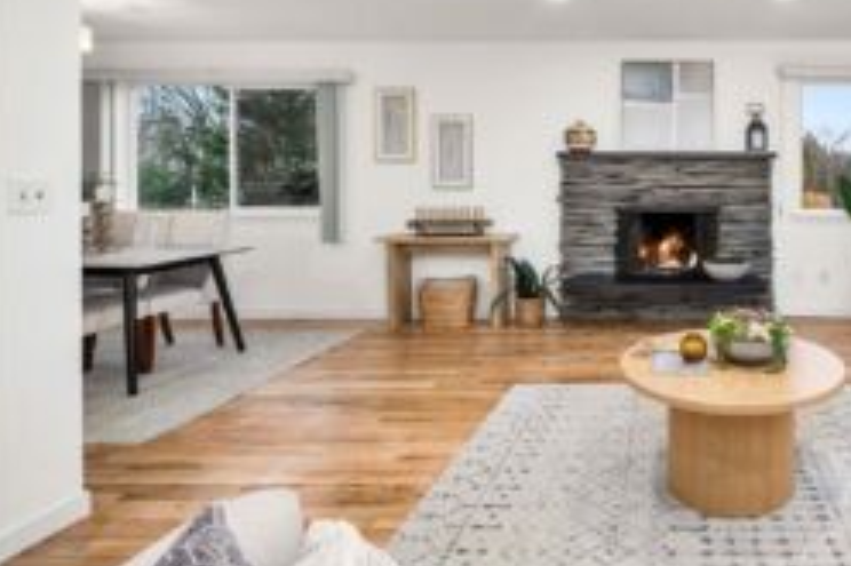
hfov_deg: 72.9
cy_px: 187
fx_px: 496
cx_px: 679
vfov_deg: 58.0
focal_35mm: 21
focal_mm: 13
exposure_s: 1/60
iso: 100
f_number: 7.1
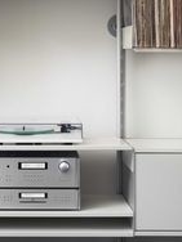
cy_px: 51
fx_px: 589
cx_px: 31
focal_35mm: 84
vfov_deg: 23.0
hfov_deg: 17.4
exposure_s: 11
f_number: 22
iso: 100
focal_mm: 50
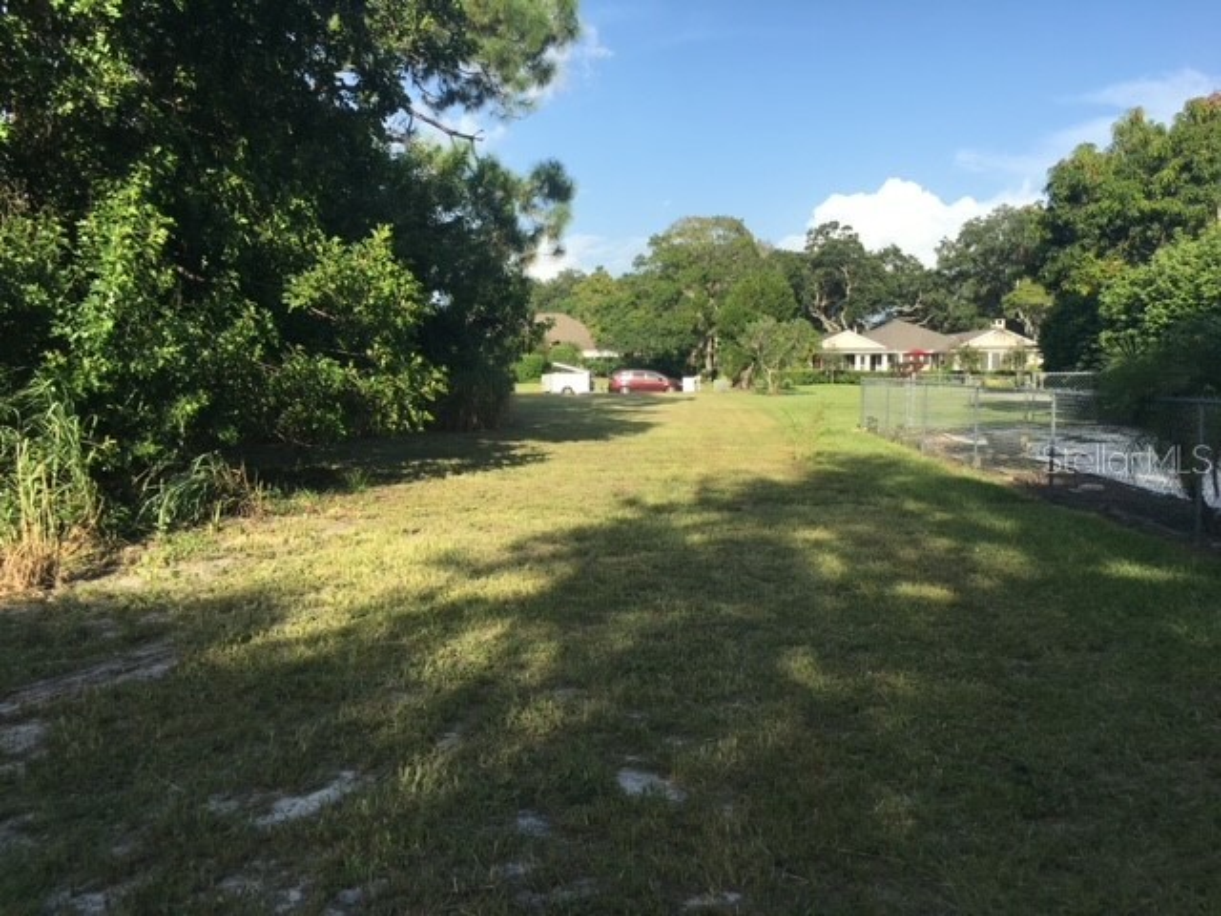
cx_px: 610
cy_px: 458
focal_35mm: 29
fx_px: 1023
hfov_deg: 61.7
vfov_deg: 48.2
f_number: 2.2
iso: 25
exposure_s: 1/986
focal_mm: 4.15
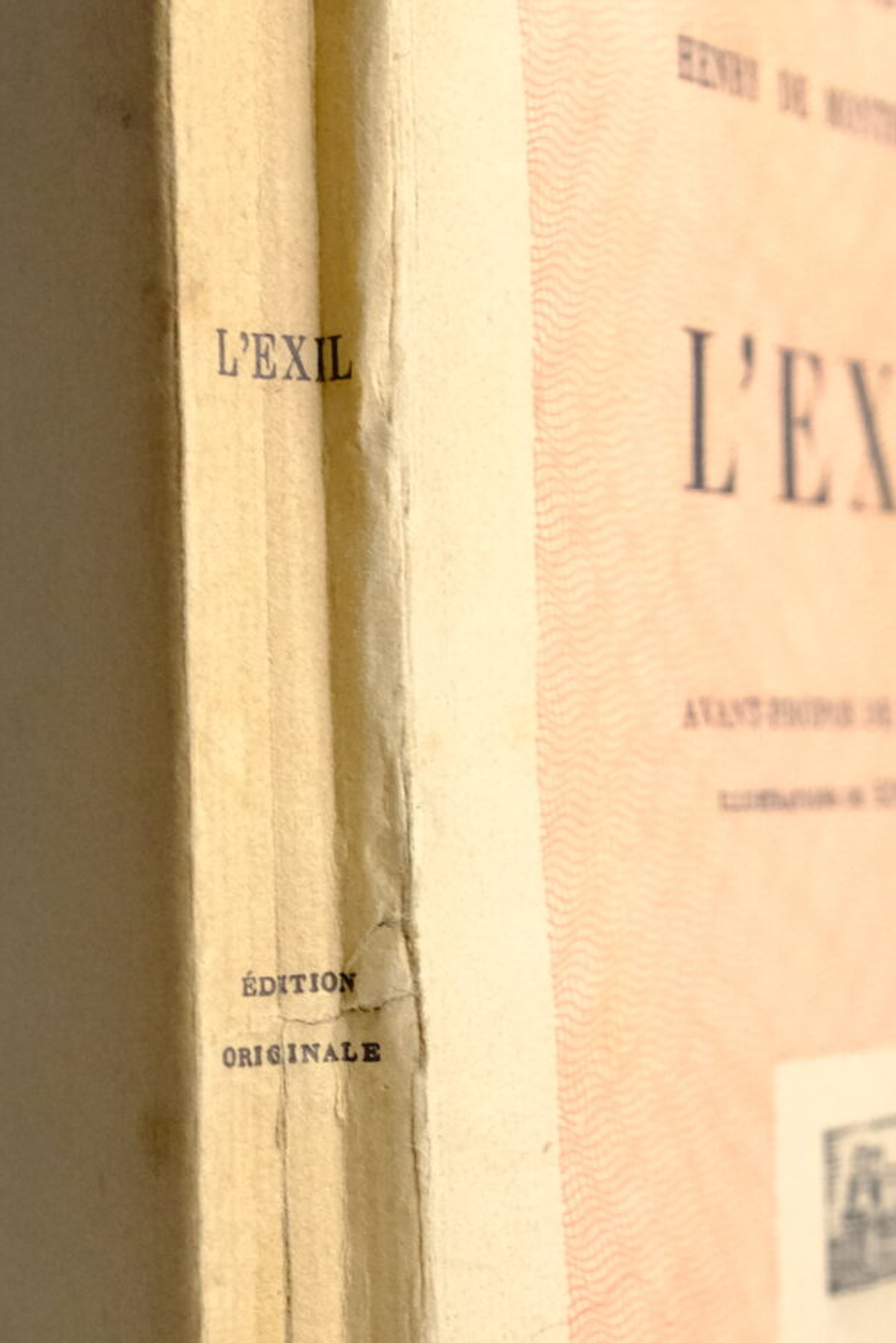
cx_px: 88
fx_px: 3320
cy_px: 968
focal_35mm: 89
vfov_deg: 22.7
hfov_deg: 15.2
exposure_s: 1/100
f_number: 3.5
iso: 2500
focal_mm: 21.5
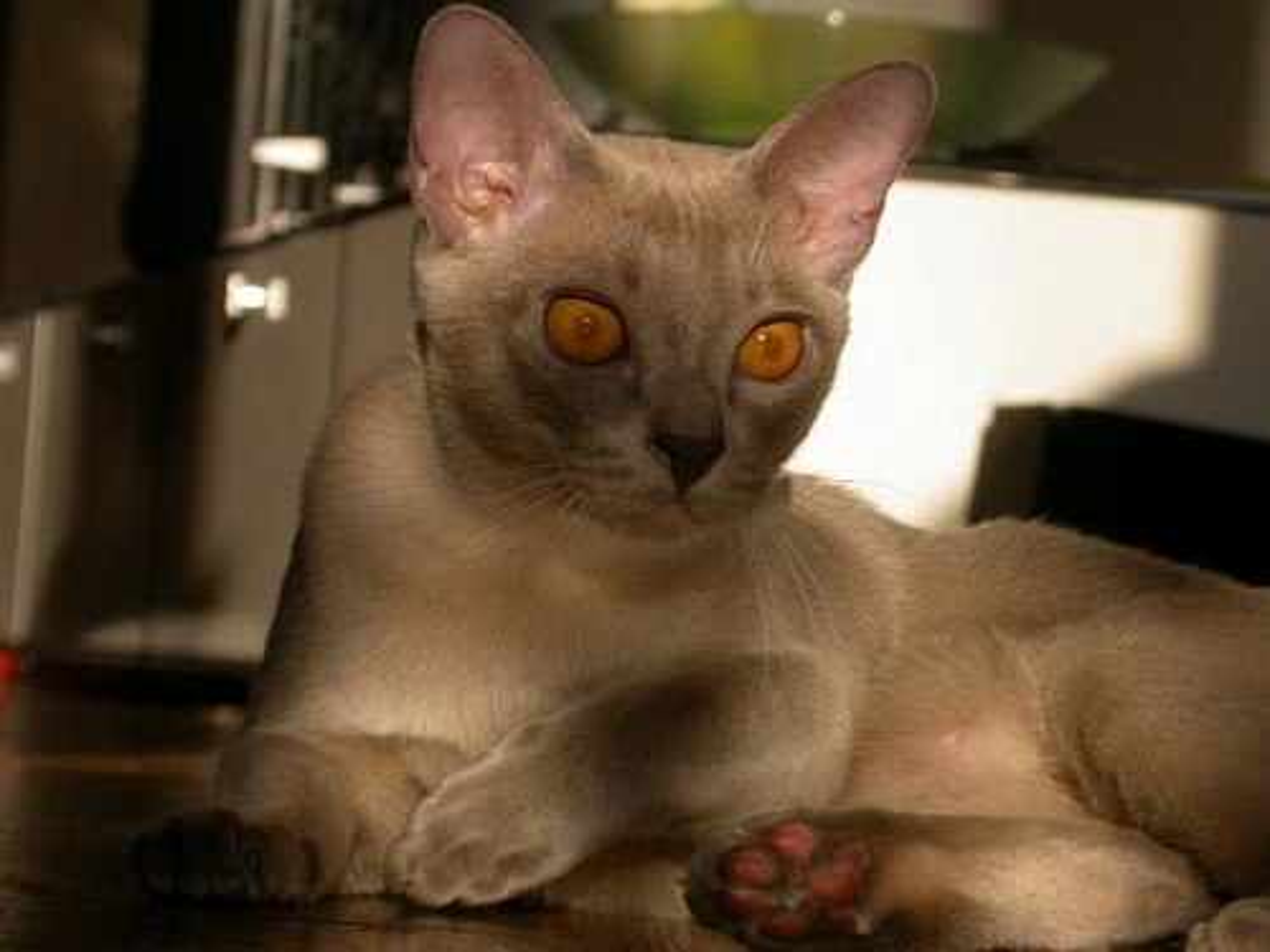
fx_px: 5650
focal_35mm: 154
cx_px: 635
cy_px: 476
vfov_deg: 9.6
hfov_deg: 12.8
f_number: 5.8
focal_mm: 32
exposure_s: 1/507
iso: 100
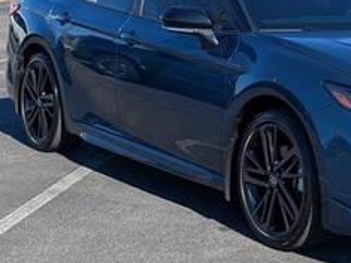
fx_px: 1064
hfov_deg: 18.4
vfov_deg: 14.1
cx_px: 330
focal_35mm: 105
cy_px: 84
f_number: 1.68
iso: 20
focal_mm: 6.9
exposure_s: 1/1250
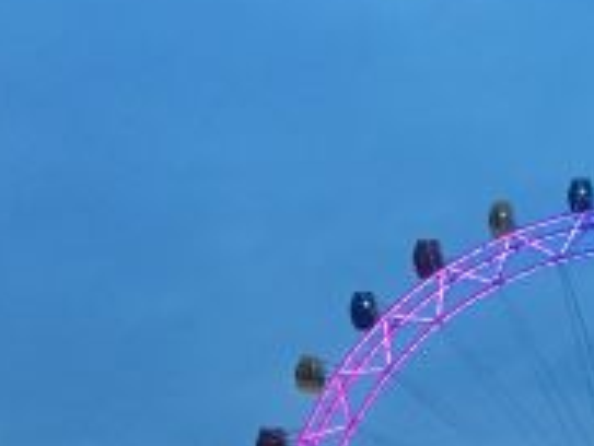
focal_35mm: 112
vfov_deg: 12.5
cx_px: 738
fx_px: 1923
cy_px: 707
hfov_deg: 16.7
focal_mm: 4.15
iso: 200
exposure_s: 1/20
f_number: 2.2
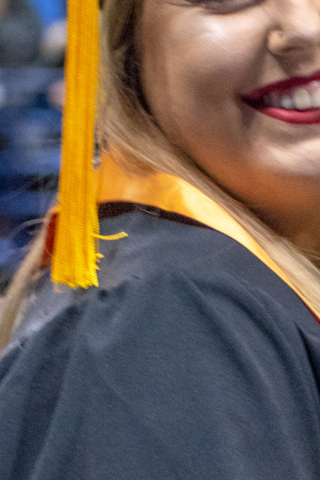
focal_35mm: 555
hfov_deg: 2.5
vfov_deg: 3.7
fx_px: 7401
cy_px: 628
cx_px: 615
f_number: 5.6
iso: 1250
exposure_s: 1/125
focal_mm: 78
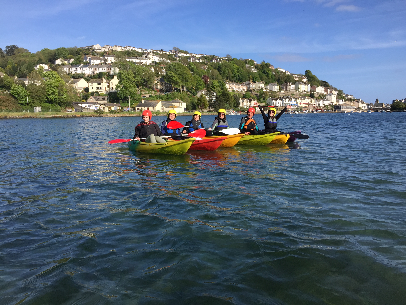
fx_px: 340
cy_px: 152
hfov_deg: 61.7
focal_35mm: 29
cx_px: 203
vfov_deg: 48.2
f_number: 2.2
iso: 32
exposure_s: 1/1647
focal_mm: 4.15
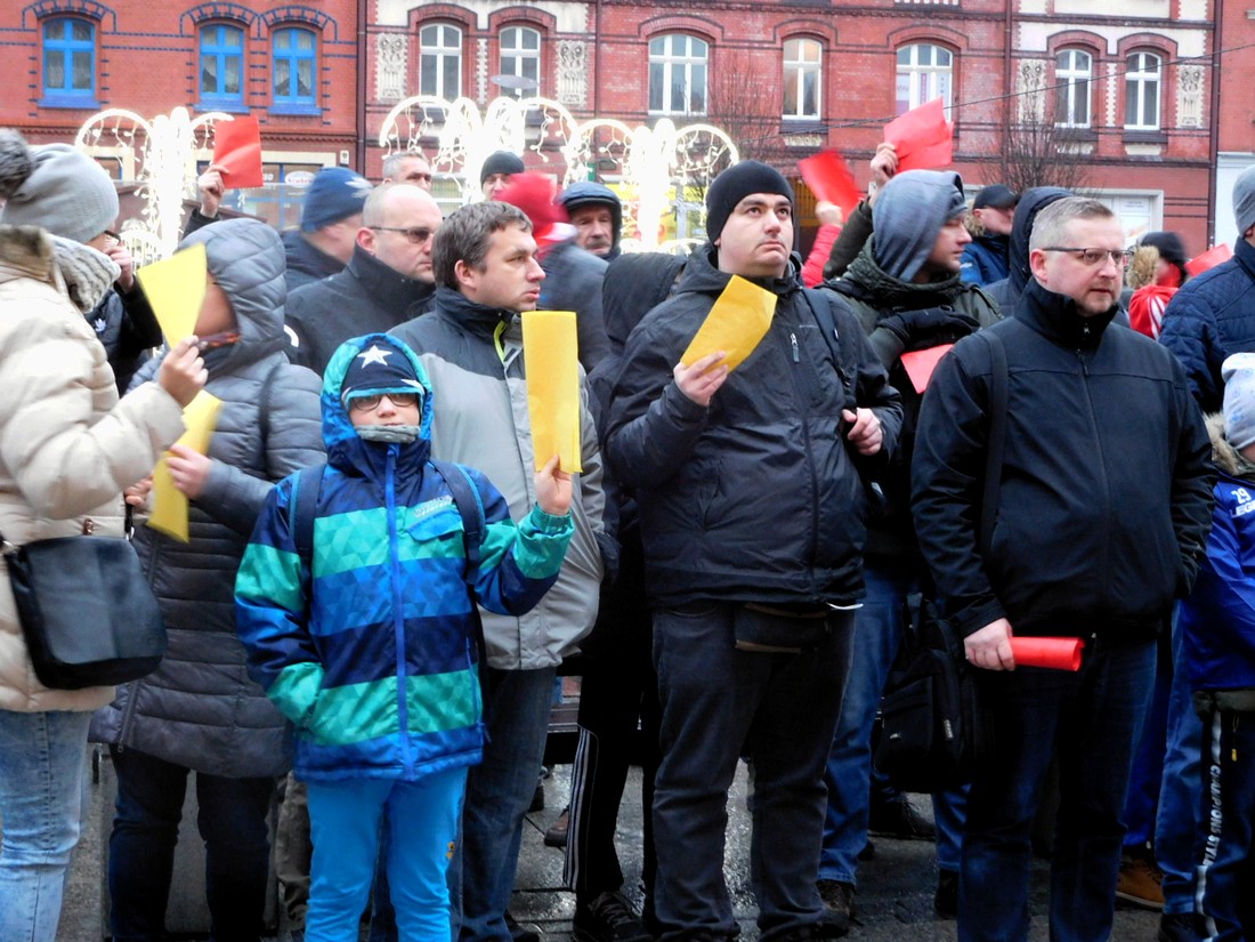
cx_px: 628
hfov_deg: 27.8
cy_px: 471
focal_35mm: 70
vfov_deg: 21.0
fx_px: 2538
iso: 400
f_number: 4.5
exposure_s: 1/8
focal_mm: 12.5
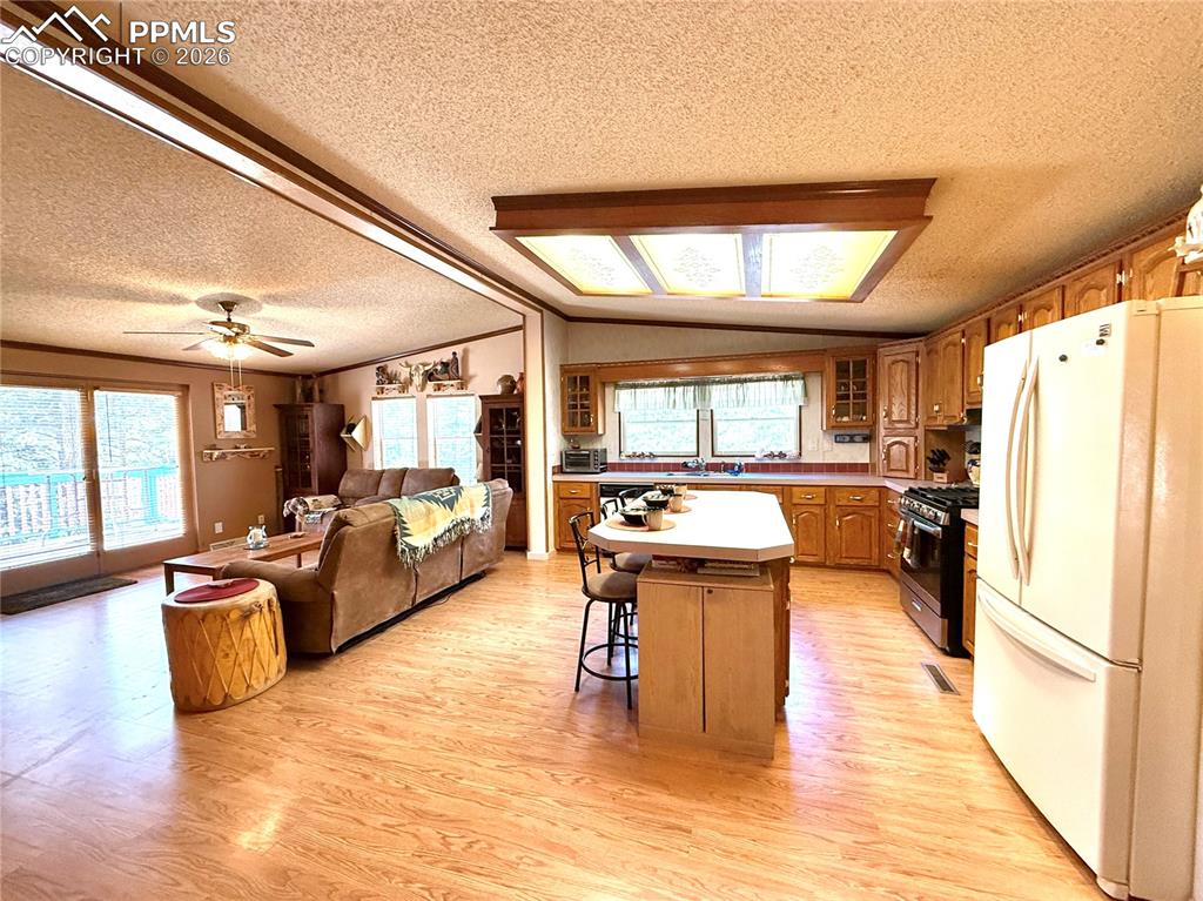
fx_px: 486
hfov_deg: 102.1
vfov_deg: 85.6
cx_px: 602
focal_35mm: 14
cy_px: 450
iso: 250
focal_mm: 2.22
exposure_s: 1/120
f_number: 2.2
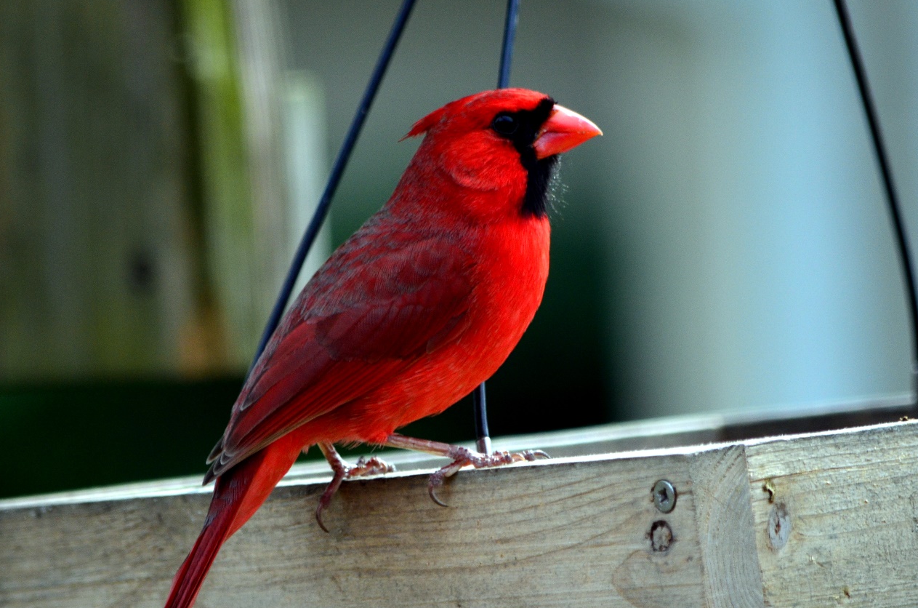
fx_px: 13052
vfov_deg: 2.7
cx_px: 471
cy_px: 312
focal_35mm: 513
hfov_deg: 4.0
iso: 500
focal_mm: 270
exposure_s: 1/640
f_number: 5.6
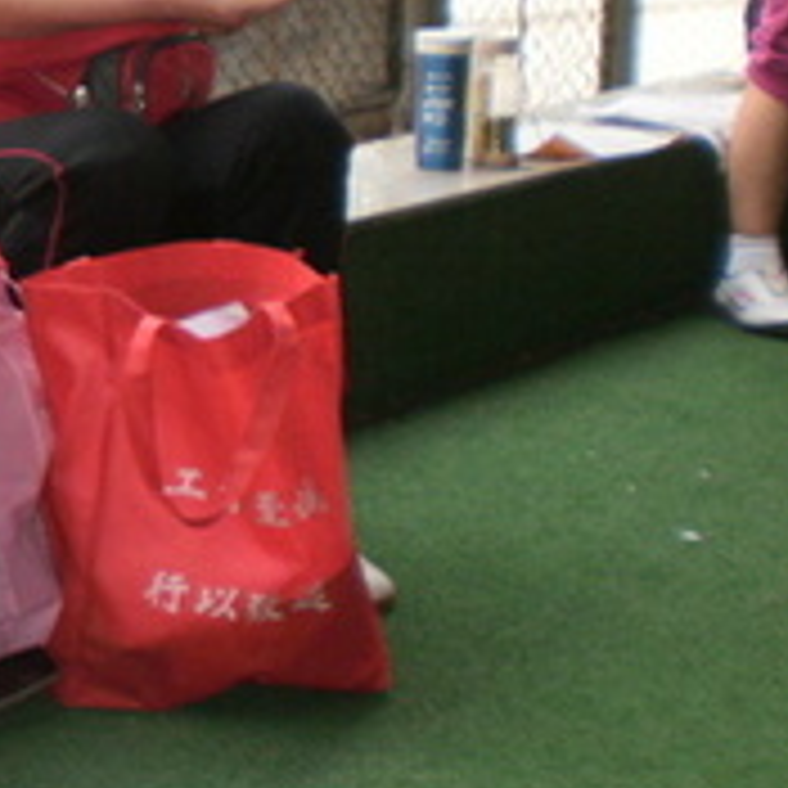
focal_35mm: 109
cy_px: 275
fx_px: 2807
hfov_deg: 14.5
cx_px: -531
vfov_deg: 16.0
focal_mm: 6.3
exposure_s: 1/100
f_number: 3.1
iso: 100
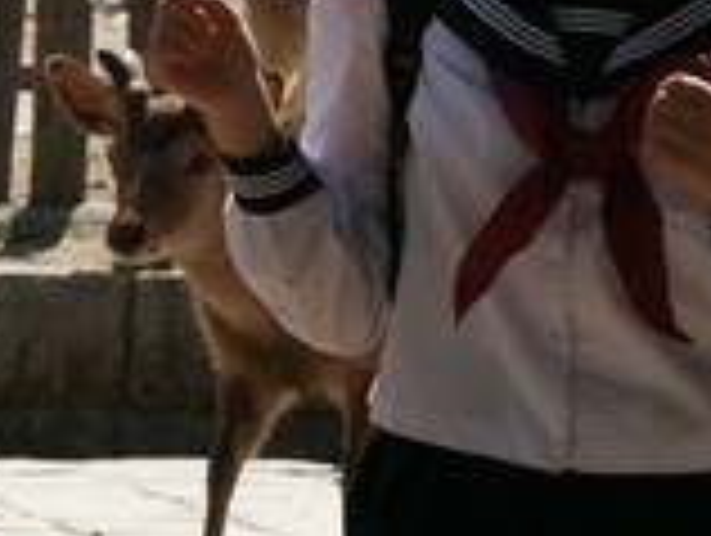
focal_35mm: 385
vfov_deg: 3.9
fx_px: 7920
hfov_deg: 5.0
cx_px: -1042
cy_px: 374
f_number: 11
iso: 400
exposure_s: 1/400
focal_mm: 55
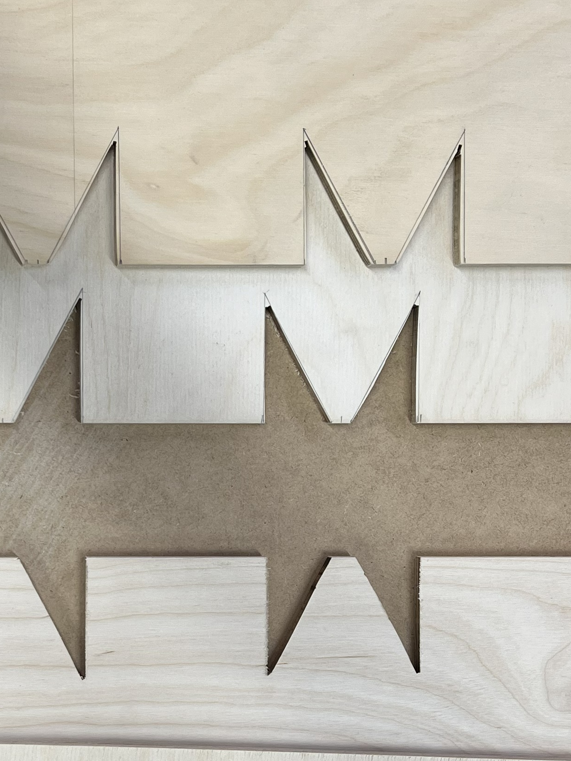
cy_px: 504
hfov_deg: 22.7
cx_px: 141
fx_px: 1407
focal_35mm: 64
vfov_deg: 30.1
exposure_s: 1/100
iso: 40
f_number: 1.5
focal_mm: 5.7
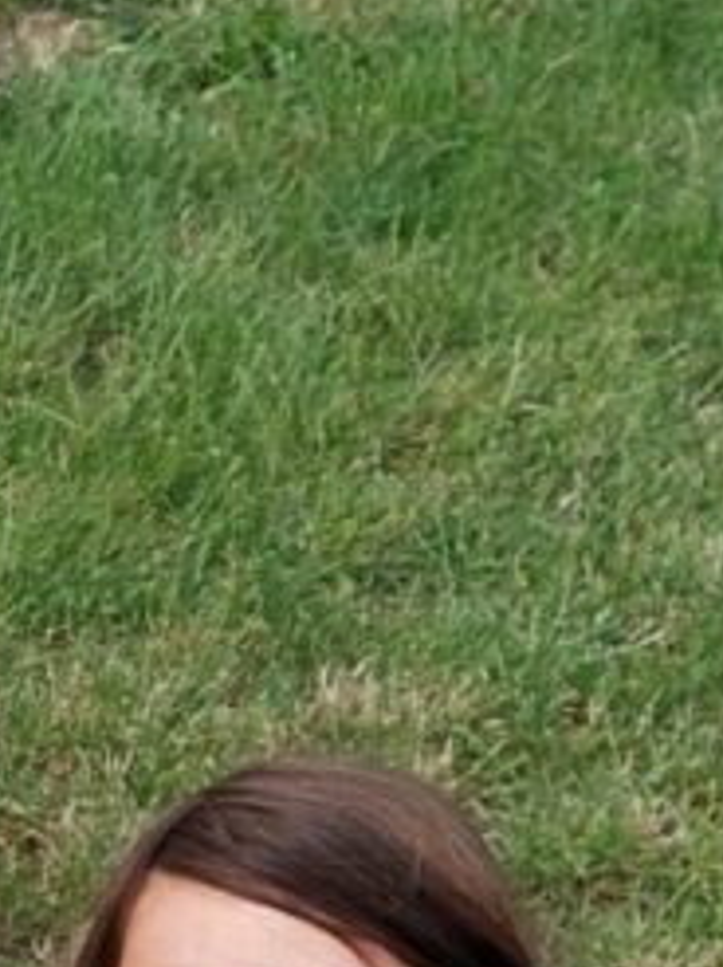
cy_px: 1116
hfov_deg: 7.9
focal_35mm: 171
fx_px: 4770
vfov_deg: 11.4
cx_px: -1159
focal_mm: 5.23
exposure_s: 1/381
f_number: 1.8
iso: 40
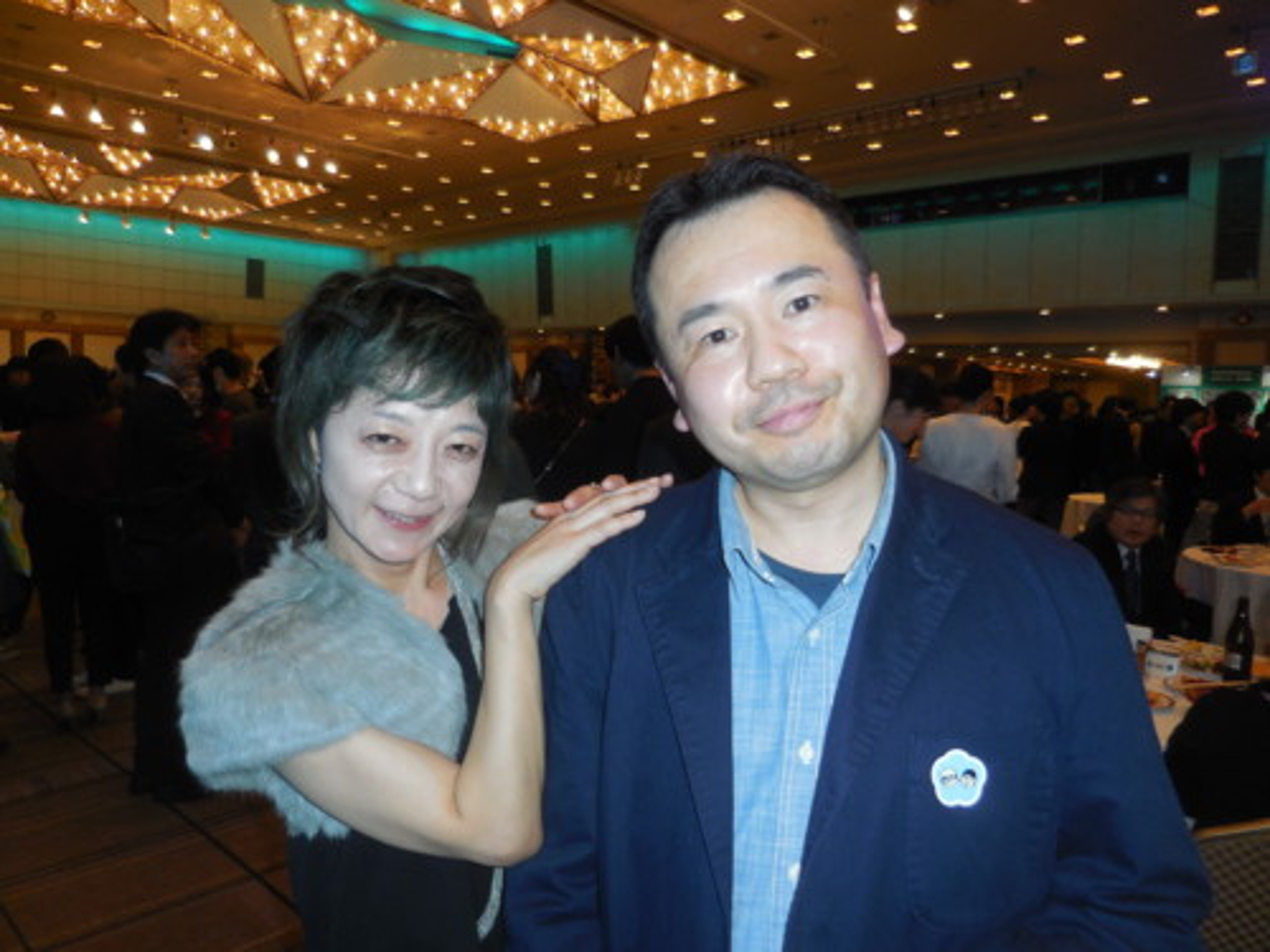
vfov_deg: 54.9
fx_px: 917
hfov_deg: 69.4
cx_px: 635
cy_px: 476
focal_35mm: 25
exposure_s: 1/25
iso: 200
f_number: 3.3
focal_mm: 4.5
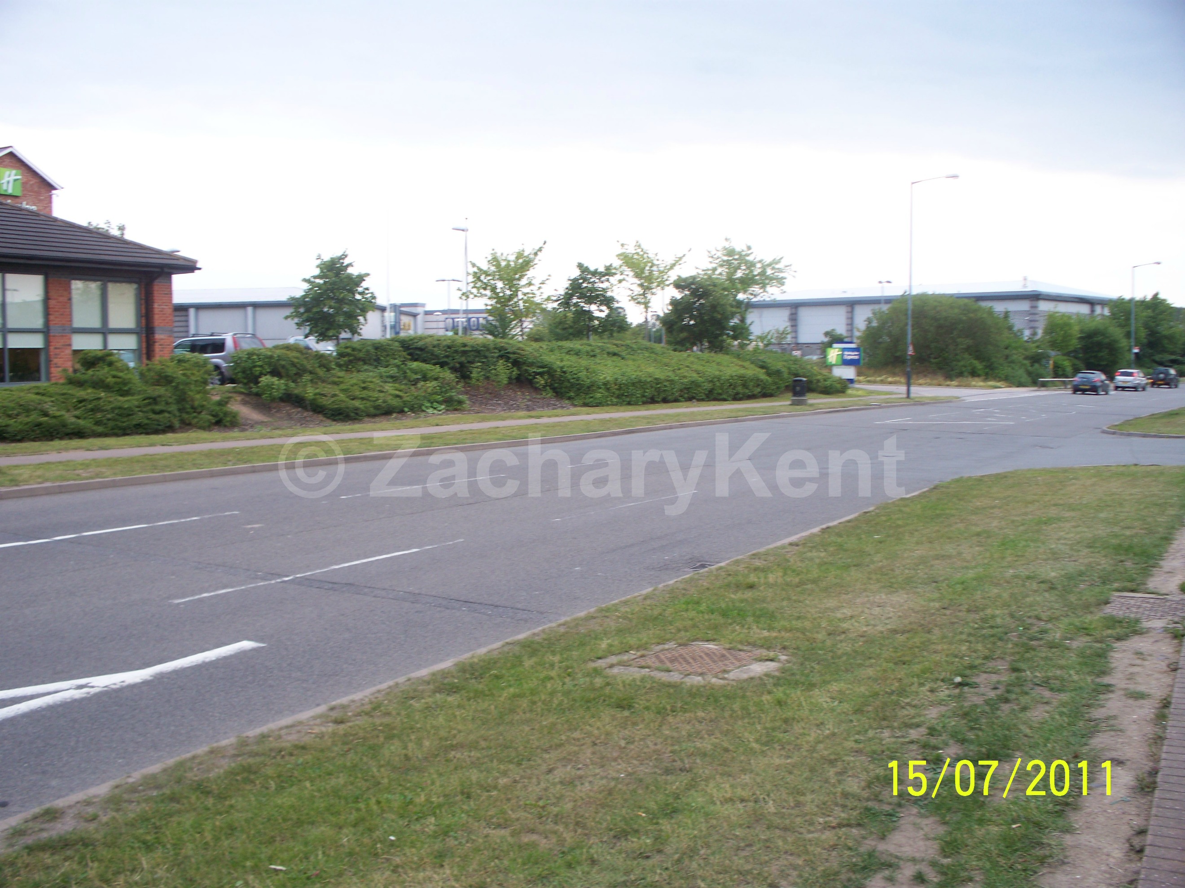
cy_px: 444
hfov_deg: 51.4
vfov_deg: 39.7
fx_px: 1232
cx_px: 592
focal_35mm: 36
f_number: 2.8
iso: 64
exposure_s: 1/80
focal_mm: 7.54
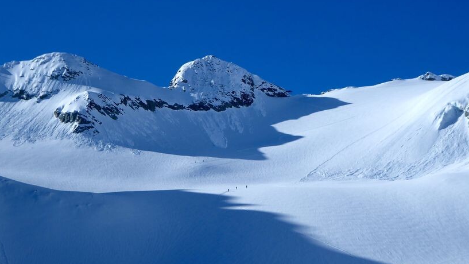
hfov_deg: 20.9
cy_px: 123
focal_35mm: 102
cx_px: 255
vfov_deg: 11.9
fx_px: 1269
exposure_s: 1/1000
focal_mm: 14.1
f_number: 4.7
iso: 80
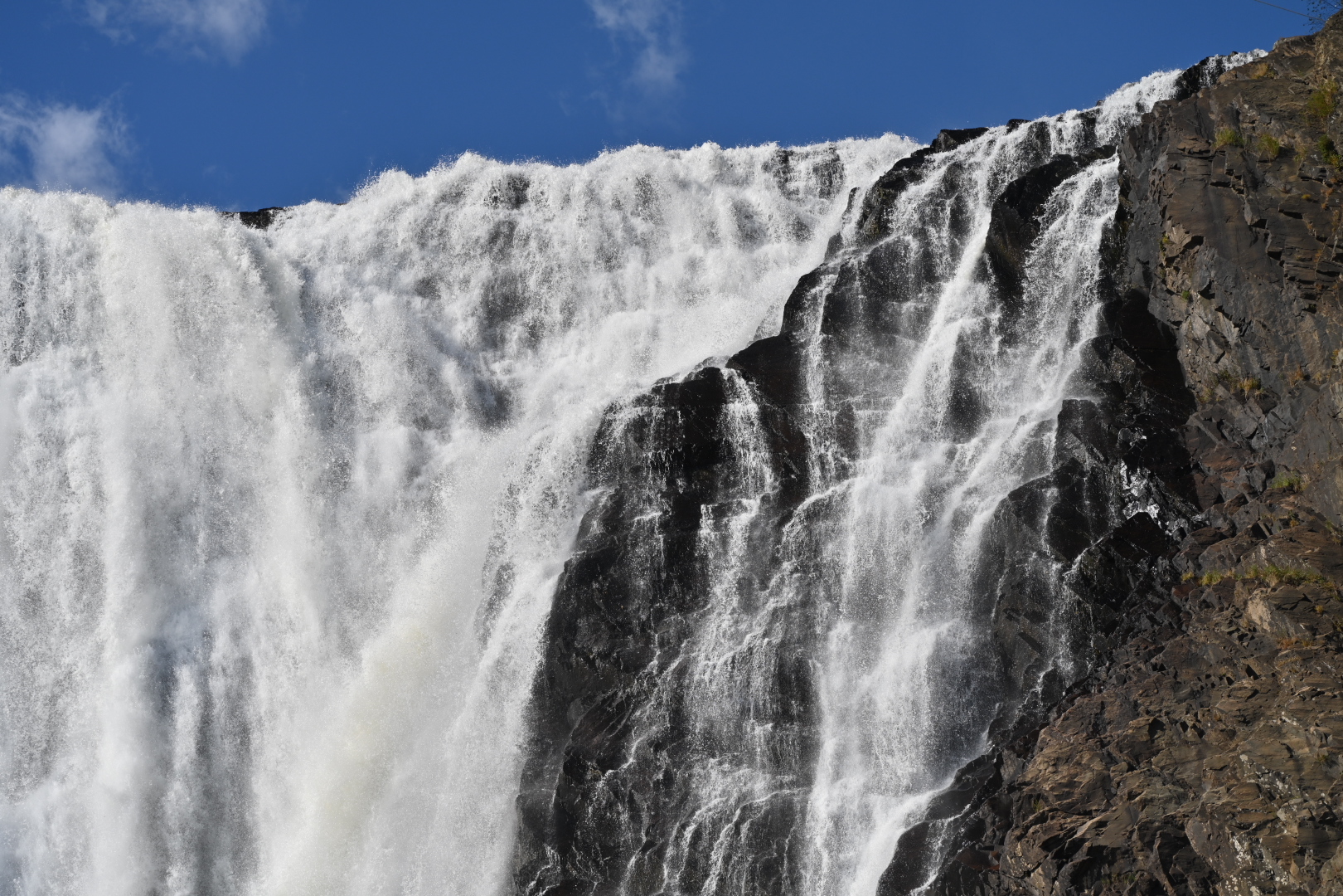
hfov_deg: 21.9
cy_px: 448
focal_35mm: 93
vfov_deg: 14.7
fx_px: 3469
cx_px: 672
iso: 100
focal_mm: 93
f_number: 5
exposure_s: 1/2000
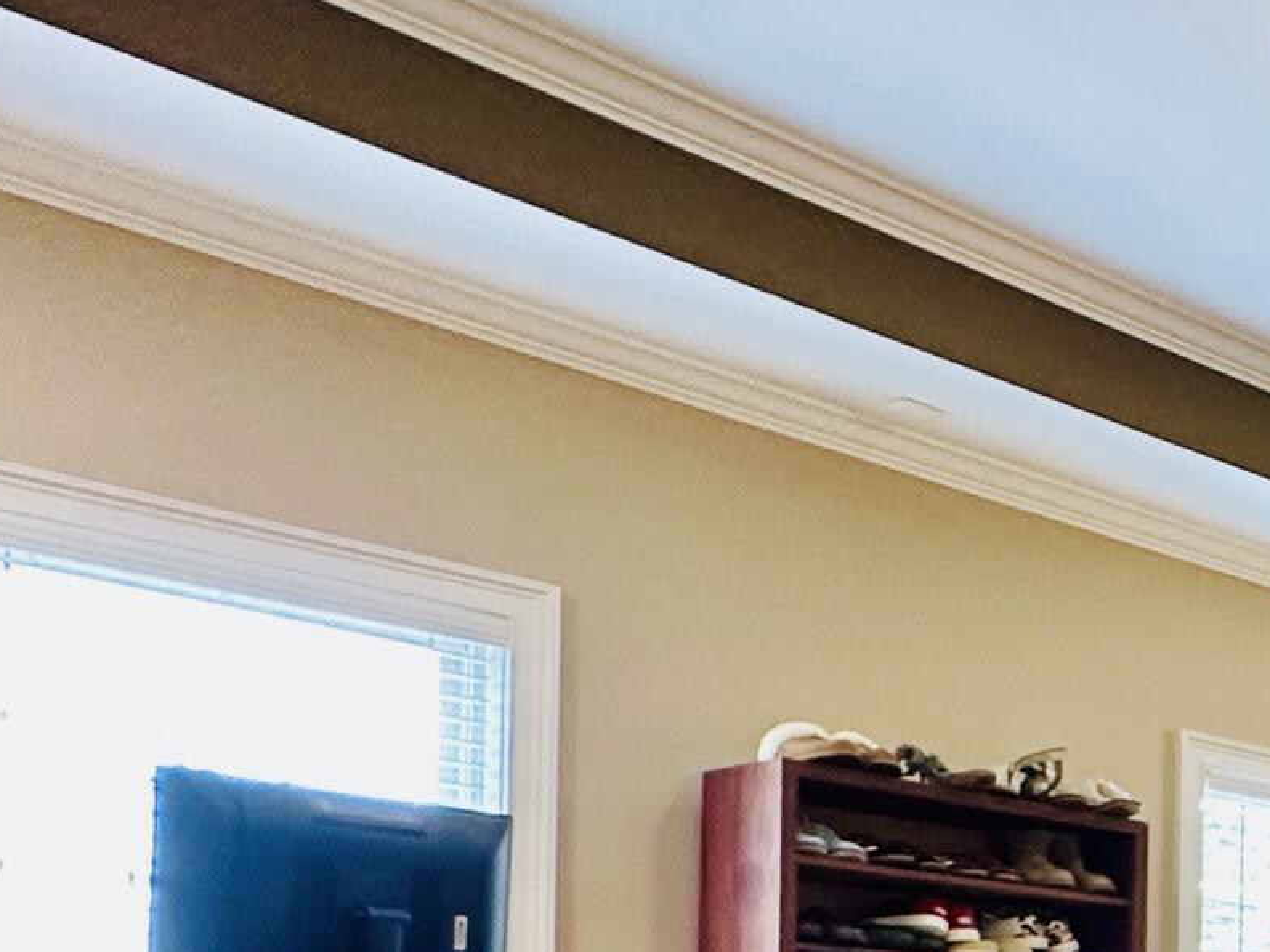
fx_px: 1944
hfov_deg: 25.3
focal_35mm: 53
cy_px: 1159
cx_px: 1998
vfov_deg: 24.7
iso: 250
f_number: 2.2
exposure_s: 1/42
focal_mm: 2.22
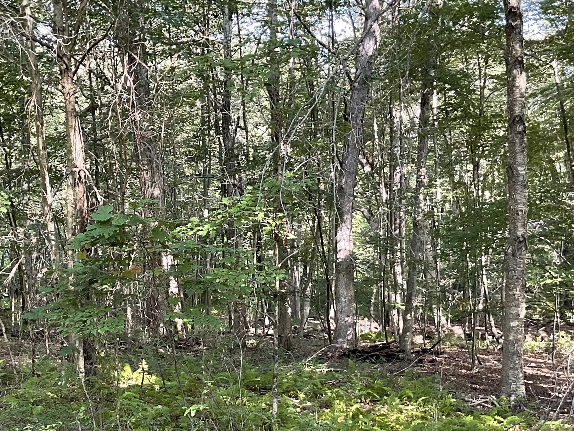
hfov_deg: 34.9
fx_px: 912
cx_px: 242
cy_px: 304
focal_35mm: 55
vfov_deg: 26.3
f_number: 1.8
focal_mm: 3
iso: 64
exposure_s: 1/60
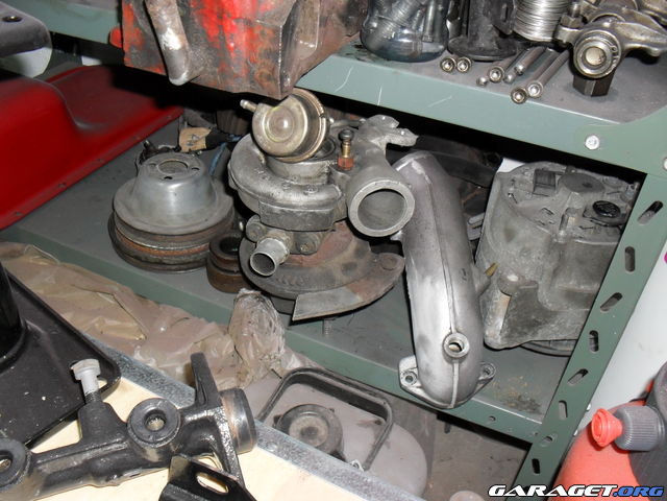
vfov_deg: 40.7
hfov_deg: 52.6
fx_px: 674
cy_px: 250
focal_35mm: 35
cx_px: 334
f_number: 3.2
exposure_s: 1/45
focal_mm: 6.3
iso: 200
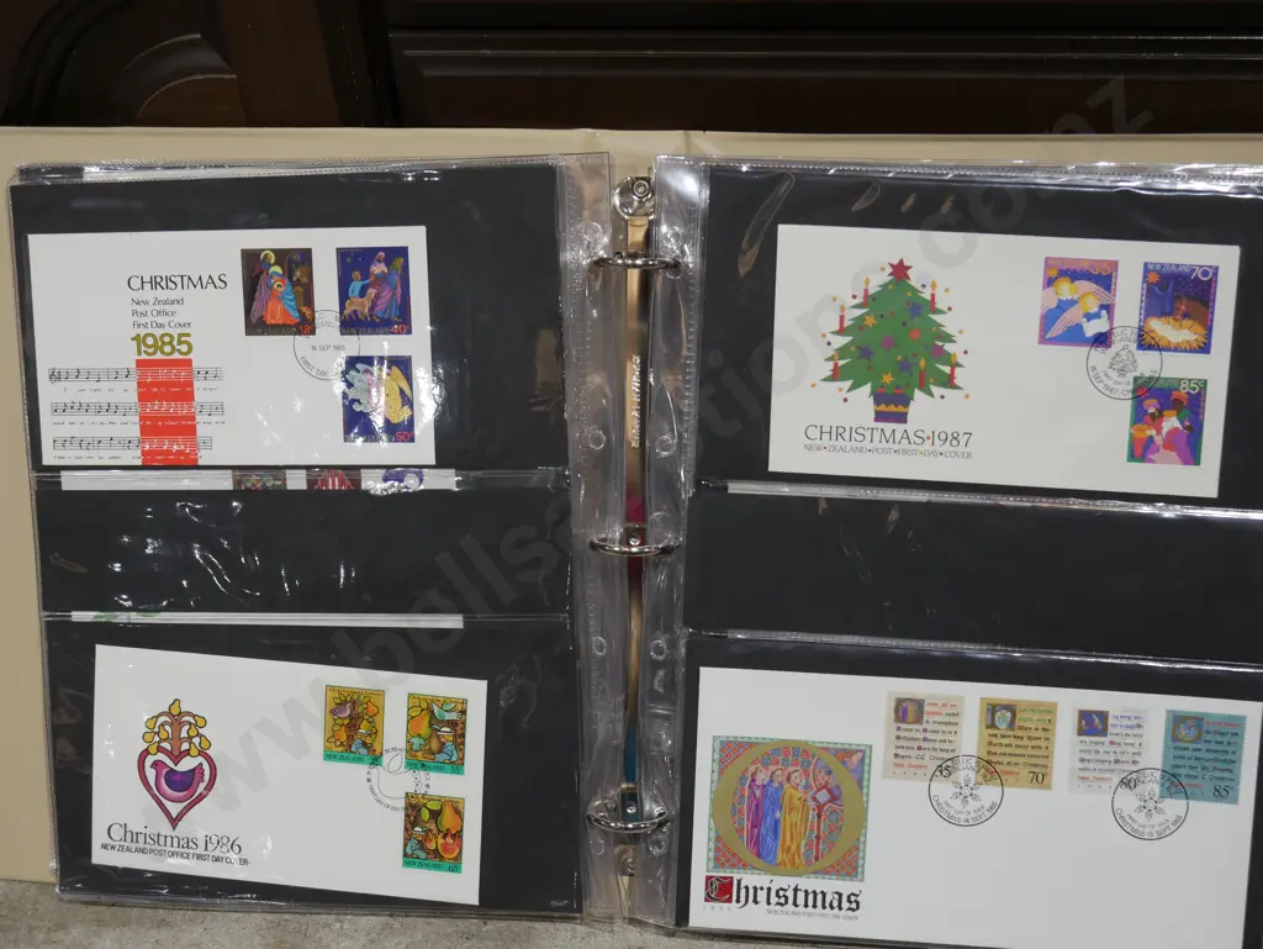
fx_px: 1898
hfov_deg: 36.8
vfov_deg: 28.1
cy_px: 474
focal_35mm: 52
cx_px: 632
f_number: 5.3
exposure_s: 1/60
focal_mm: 26
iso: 320
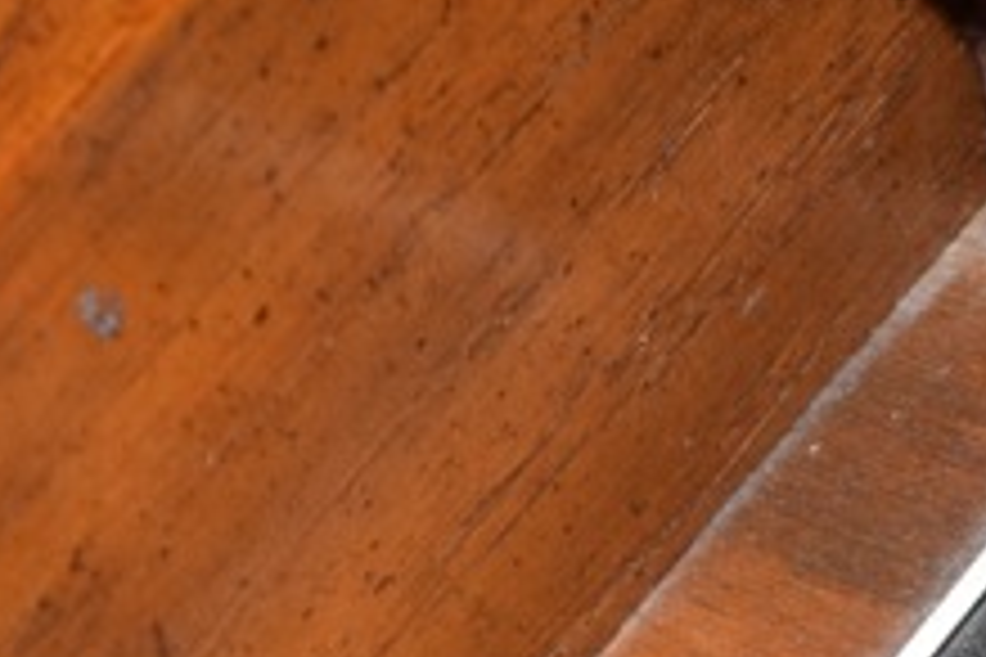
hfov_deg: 5.4
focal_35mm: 377
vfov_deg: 3.6
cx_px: 1760
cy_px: 1208
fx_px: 10333
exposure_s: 1/60
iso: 640
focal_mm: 55
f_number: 5.6
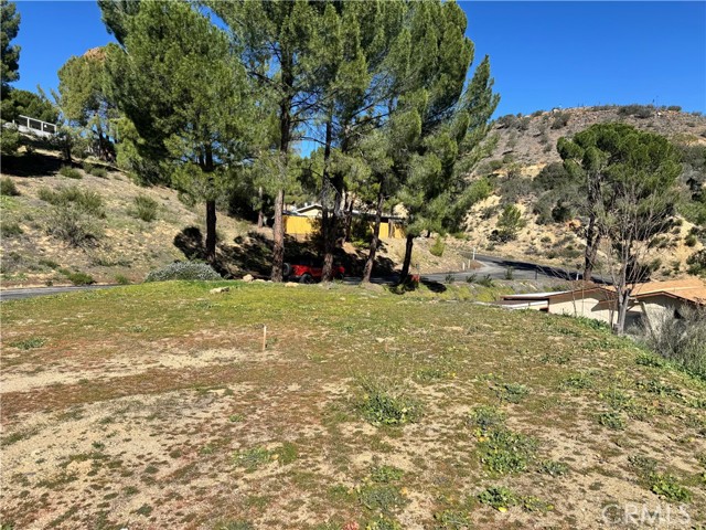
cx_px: 353
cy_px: 265
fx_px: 489
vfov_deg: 56.8
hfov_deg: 71.6
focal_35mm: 24
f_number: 1.78
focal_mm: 6.76
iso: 80
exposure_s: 1/3802
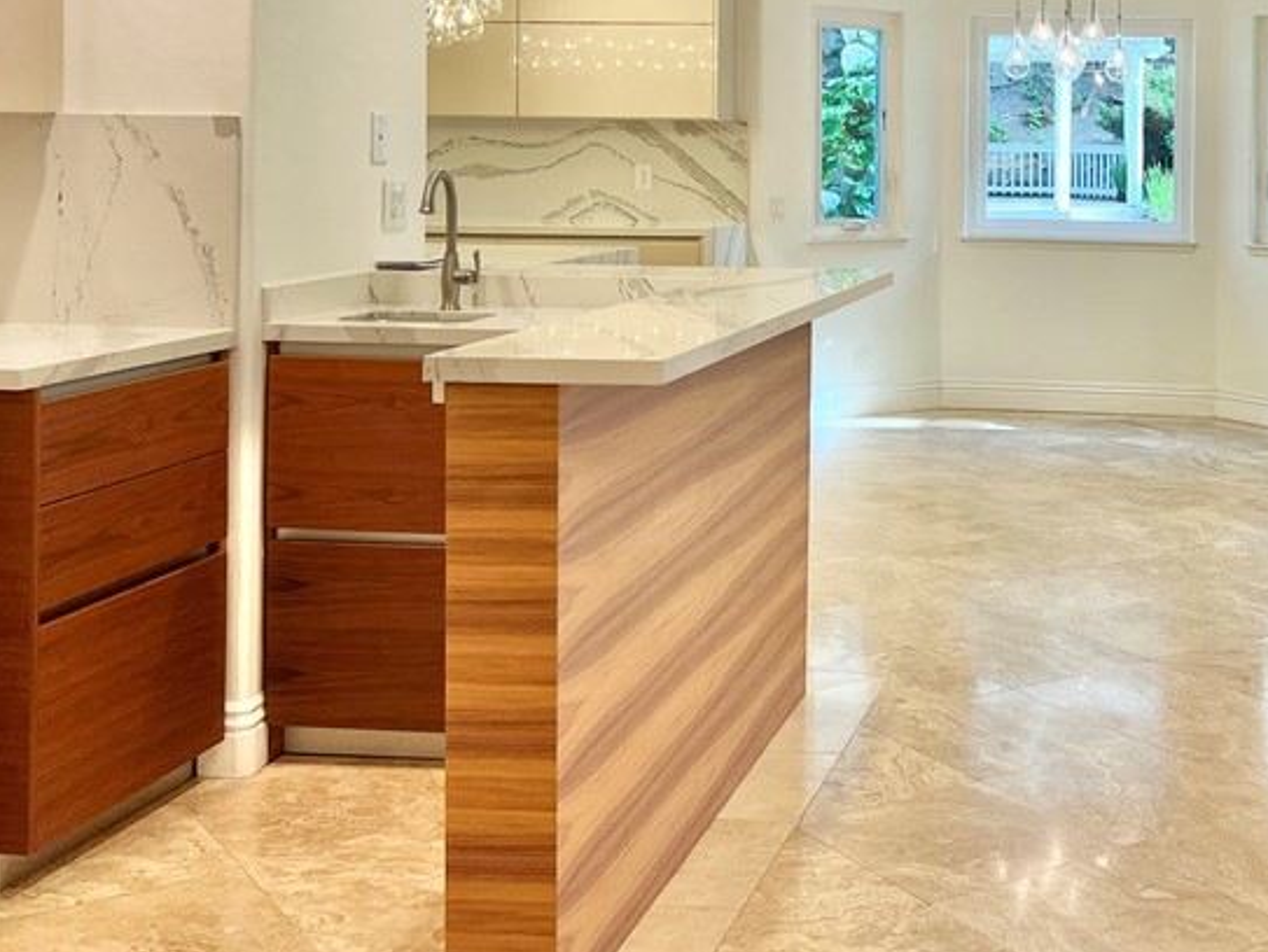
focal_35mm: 49
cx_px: 1027
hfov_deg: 37.4
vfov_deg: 28.9
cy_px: 168
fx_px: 1796
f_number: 1.5
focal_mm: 5.7
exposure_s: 1/120
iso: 50
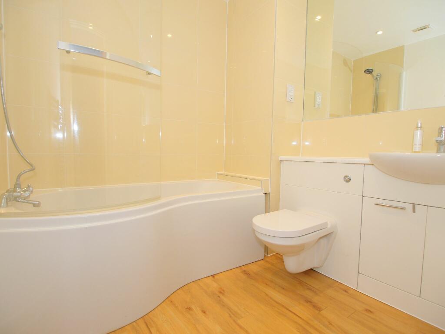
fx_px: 231
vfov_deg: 71.6
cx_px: 222
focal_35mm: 18
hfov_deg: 87.8
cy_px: 167
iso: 100
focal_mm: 9
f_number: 4
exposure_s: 1/60
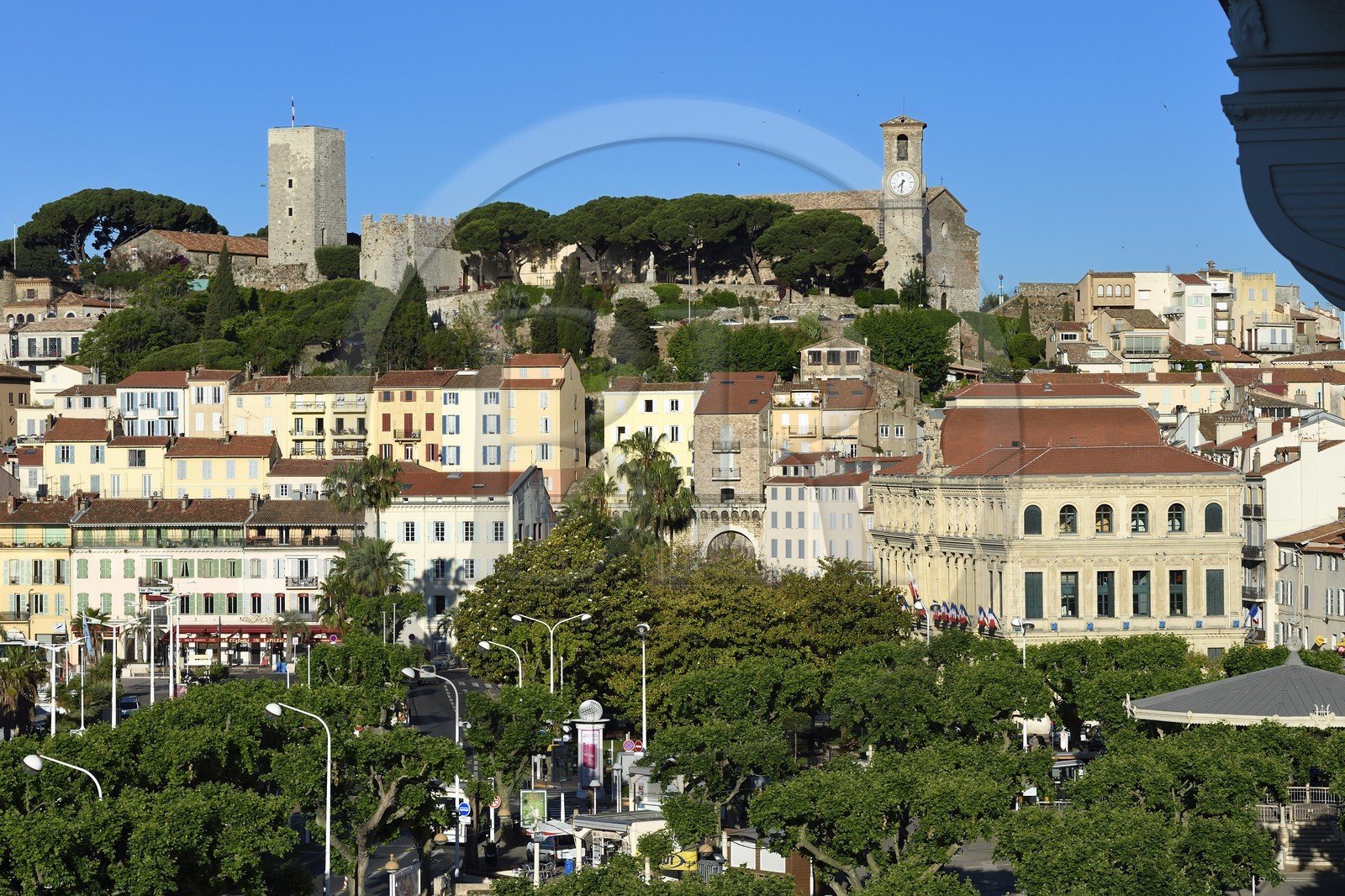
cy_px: 448
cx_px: 672
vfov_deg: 14.0
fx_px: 3660
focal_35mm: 98
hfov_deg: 20.8
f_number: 11
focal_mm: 98
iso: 200
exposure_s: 1/320
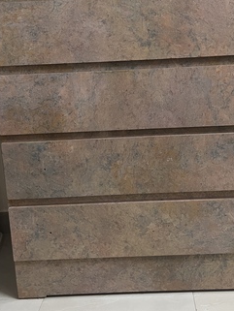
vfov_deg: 49.3
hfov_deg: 38.6
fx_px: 333
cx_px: 137
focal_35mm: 37
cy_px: 105
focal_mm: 5.1
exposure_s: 1/50
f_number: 1.6
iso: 160
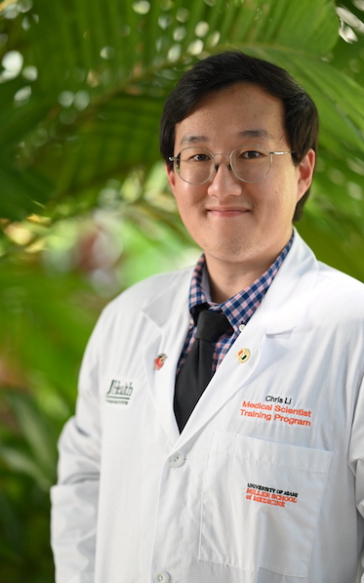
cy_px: 291
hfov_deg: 15.0
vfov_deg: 23.8
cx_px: 192
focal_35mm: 87
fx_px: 1381
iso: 250
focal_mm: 85
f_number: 1.8
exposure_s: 1/160
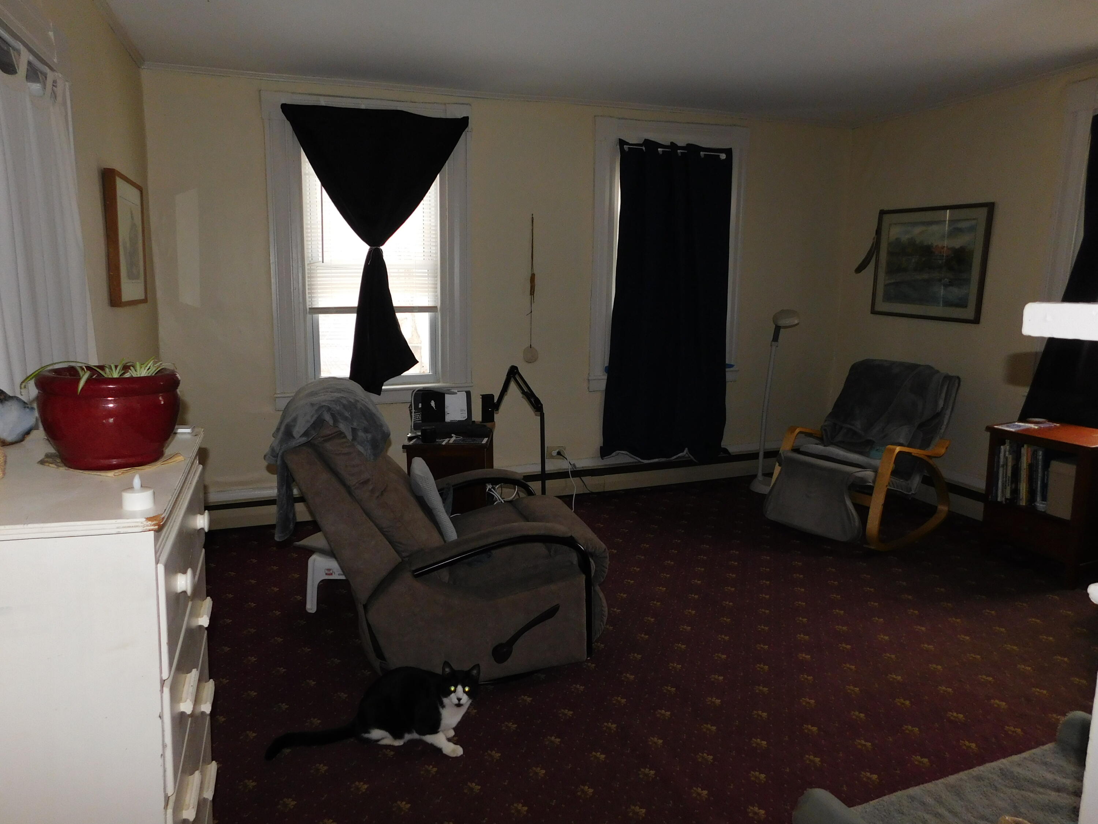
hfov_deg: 73.9
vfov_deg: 58.9
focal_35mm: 23
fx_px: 730
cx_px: 549
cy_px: 412
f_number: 3
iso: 200
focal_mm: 4
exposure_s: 1/30
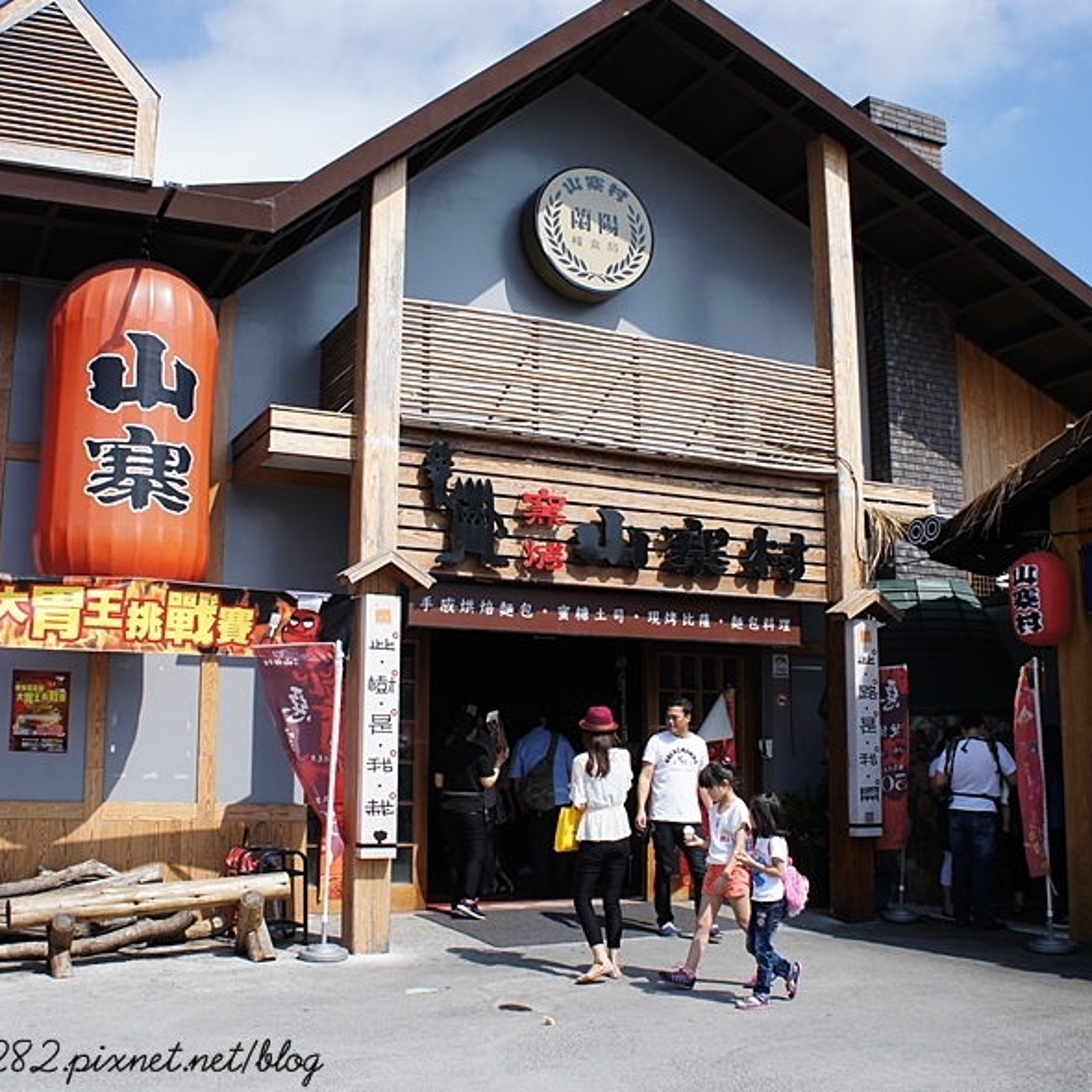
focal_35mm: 35
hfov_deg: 47.2
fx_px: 1249
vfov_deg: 47.2
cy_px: 549
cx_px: 515
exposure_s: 1/500
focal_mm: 18
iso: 200
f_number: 8
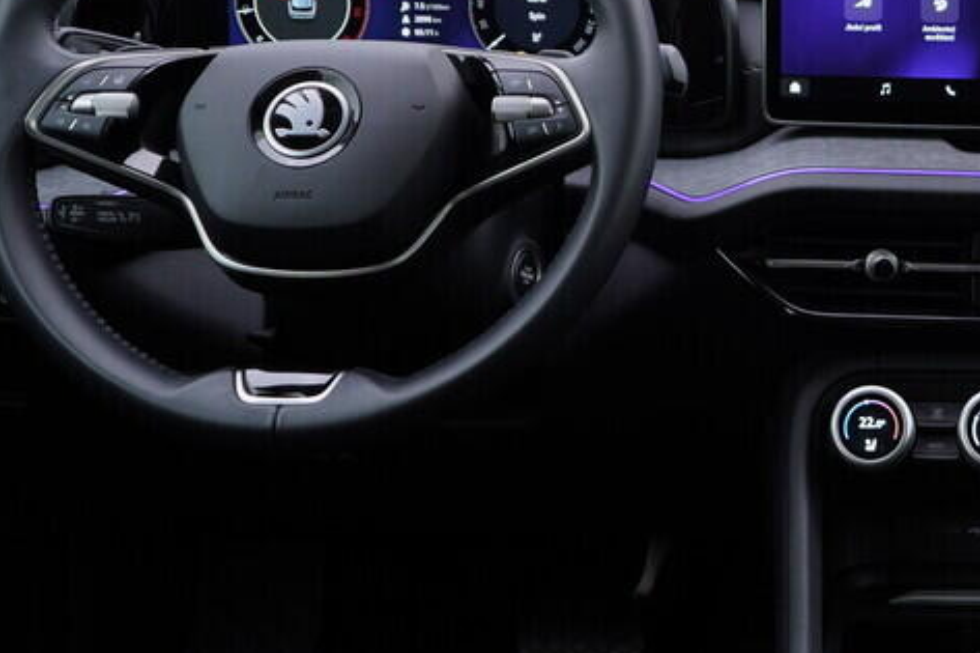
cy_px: 47
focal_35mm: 78
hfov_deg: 24.9
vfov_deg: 17.2
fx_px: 2122
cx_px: 955
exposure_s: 1/50
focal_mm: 24
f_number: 3.2
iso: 125
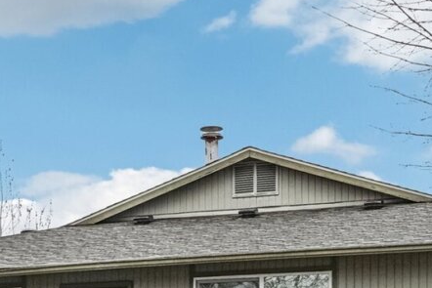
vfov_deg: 10.1
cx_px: 120
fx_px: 1596
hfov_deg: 15.4
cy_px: 365
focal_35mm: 133
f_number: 8
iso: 400
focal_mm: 28
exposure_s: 1/125
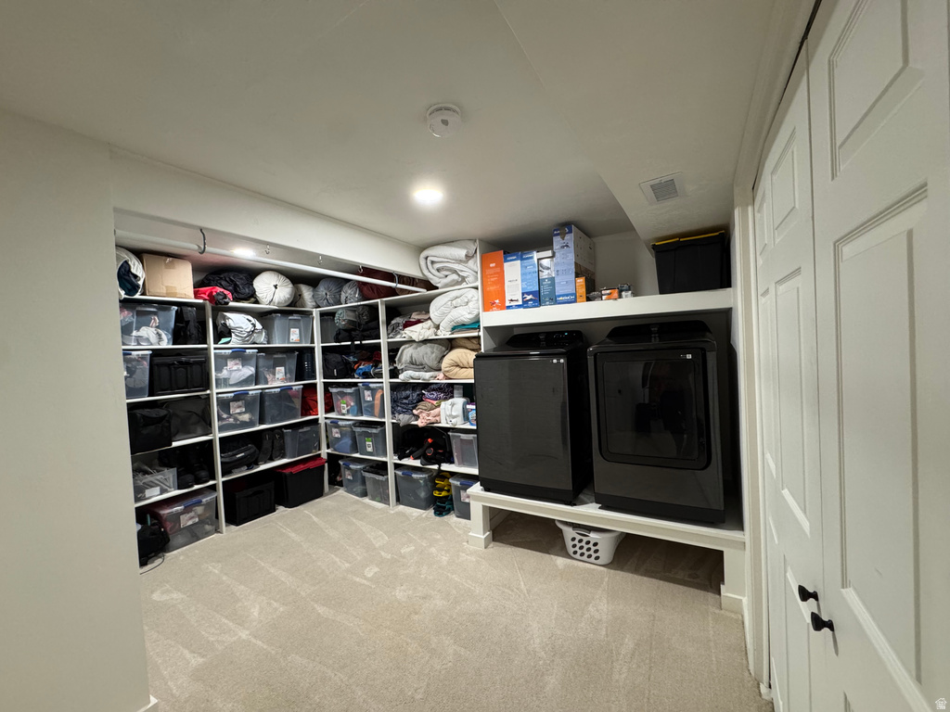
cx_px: 475
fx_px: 384
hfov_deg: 102.1
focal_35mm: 14
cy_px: 356
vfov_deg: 85.7
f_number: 2.2
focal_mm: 2.22
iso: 400
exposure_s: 1/60
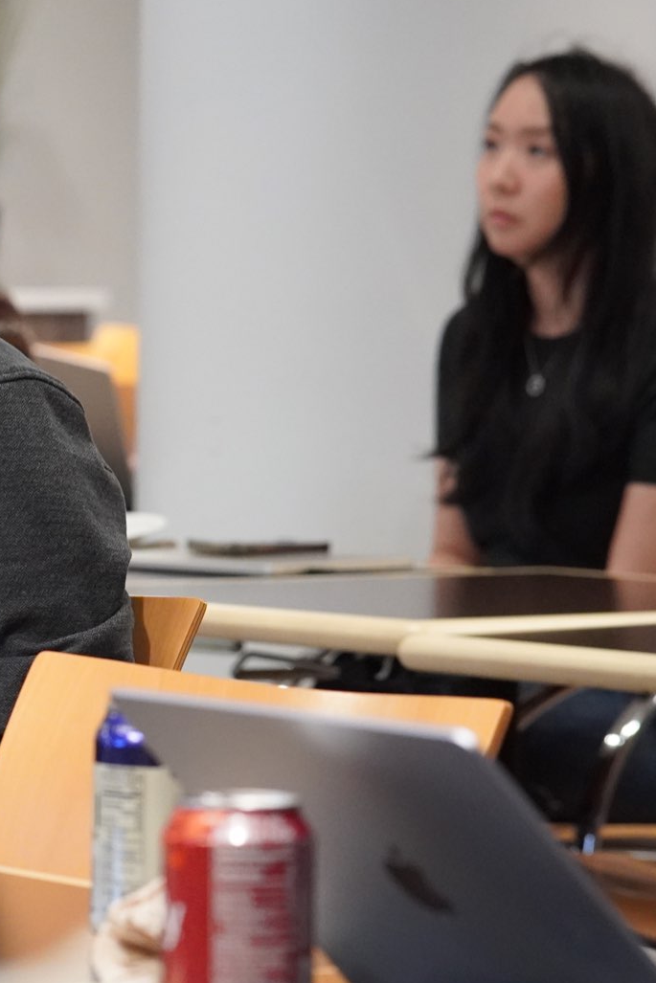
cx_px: -156
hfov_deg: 6.2
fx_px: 5983
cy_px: 478
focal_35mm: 219
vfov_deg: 9.4
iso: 3200
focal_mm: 75
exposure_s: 1/160
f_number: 4
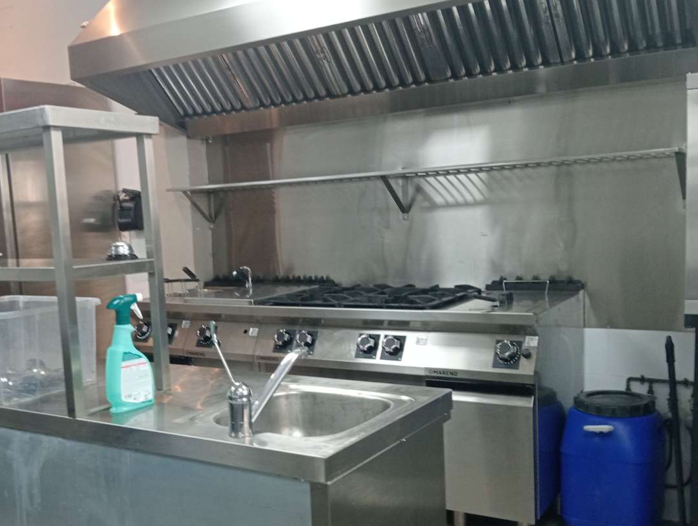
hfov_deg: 47.4
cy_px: 312
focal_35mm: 39
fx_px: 788
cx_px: 262
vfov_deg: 36.8
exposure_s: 1/33.3
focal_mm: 3.98
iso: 408
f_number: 1.8
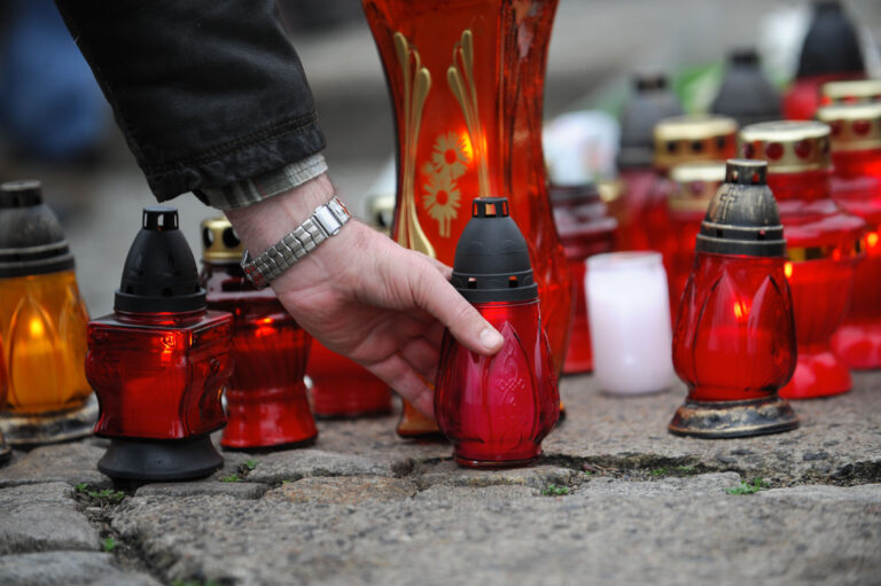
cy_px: 293
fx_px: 4891
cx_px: 440
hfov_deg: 10.3
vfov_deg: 6.9
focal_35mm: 200
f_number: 3.5
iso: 1000
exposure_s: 1/640
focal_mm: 200
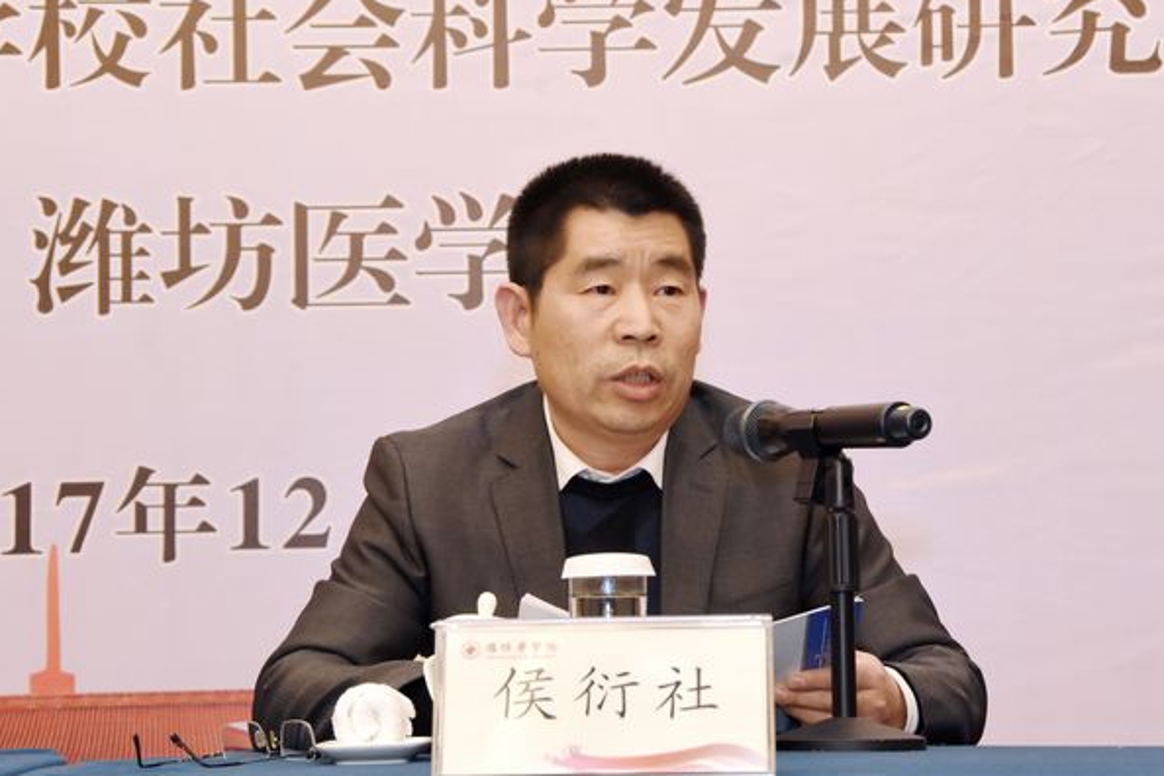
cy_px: 388
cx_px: 580
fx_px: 3039
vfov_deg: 14.6
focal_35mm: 94
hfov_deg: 21.7
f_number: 8
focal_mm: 62
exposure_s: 1/40
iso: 1250
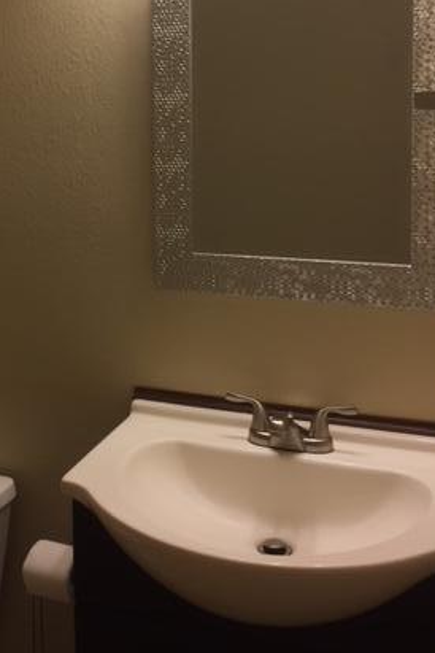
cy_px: 173
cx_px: 125
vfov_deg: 40.9
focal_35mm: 47
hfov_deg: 28.3
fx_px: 852
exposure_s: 1/60
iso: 32
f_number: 2.2
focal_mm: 4.15
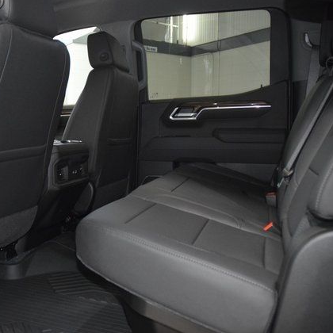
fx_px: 381
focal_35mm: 35
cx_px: 82
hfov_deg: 45.5
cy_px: 167
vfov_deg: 47.2
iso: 3200
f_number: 3.5
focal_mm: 18
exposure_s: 1/80
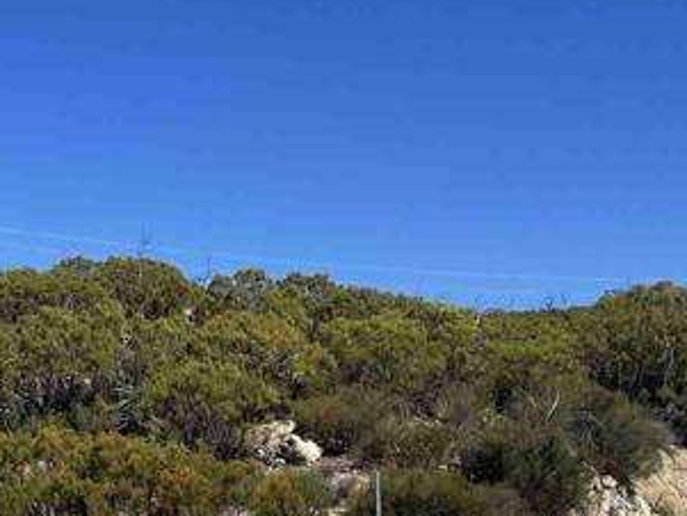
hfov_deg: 22.9
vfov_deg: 16.6
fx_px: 1688
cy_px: 642
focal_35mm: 85
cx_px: 249
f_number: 1.6
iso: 32
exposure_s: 1/4525
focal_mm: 5.1
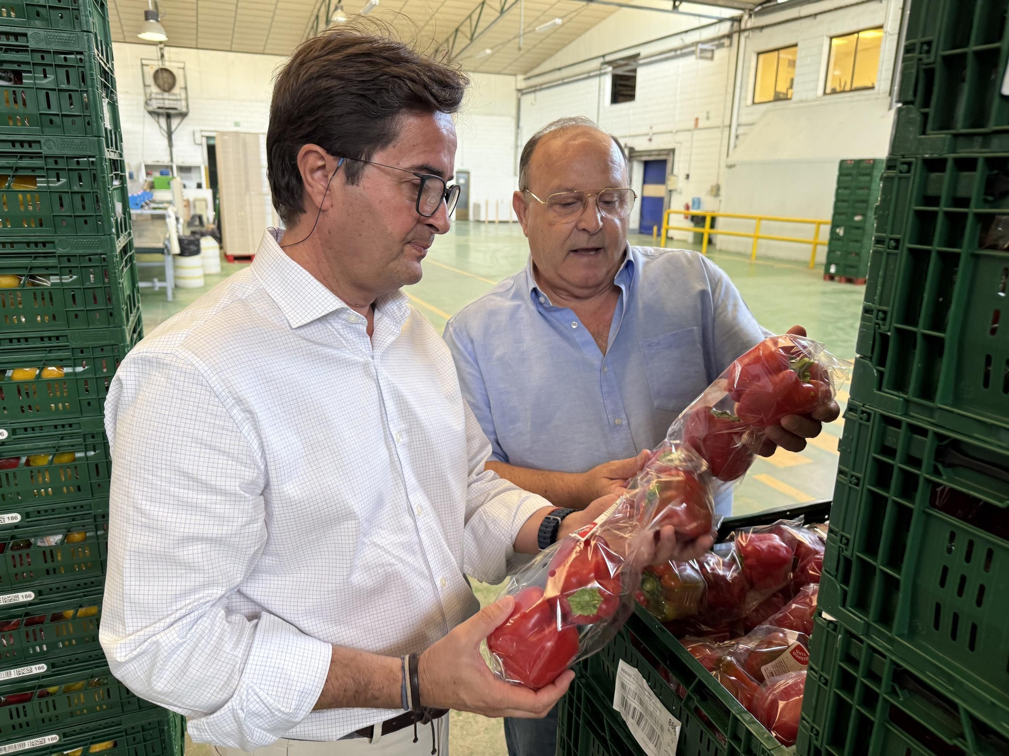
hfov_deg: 71.6
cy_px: 378
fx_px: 700
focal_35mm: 24
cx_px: 504
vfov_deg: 56.8
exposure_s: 1/50
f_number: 1.78
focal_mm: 6.76
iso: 125
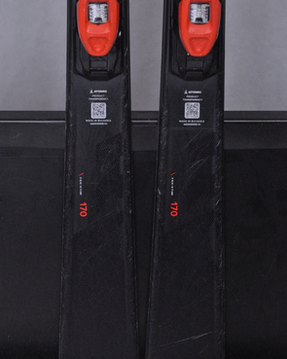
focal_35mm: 129
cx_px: 144
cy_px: 157
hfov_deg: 12.0
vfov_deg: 15.0
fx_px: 1366
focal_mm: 75
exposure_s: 1/125
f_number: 9.5
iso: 3200
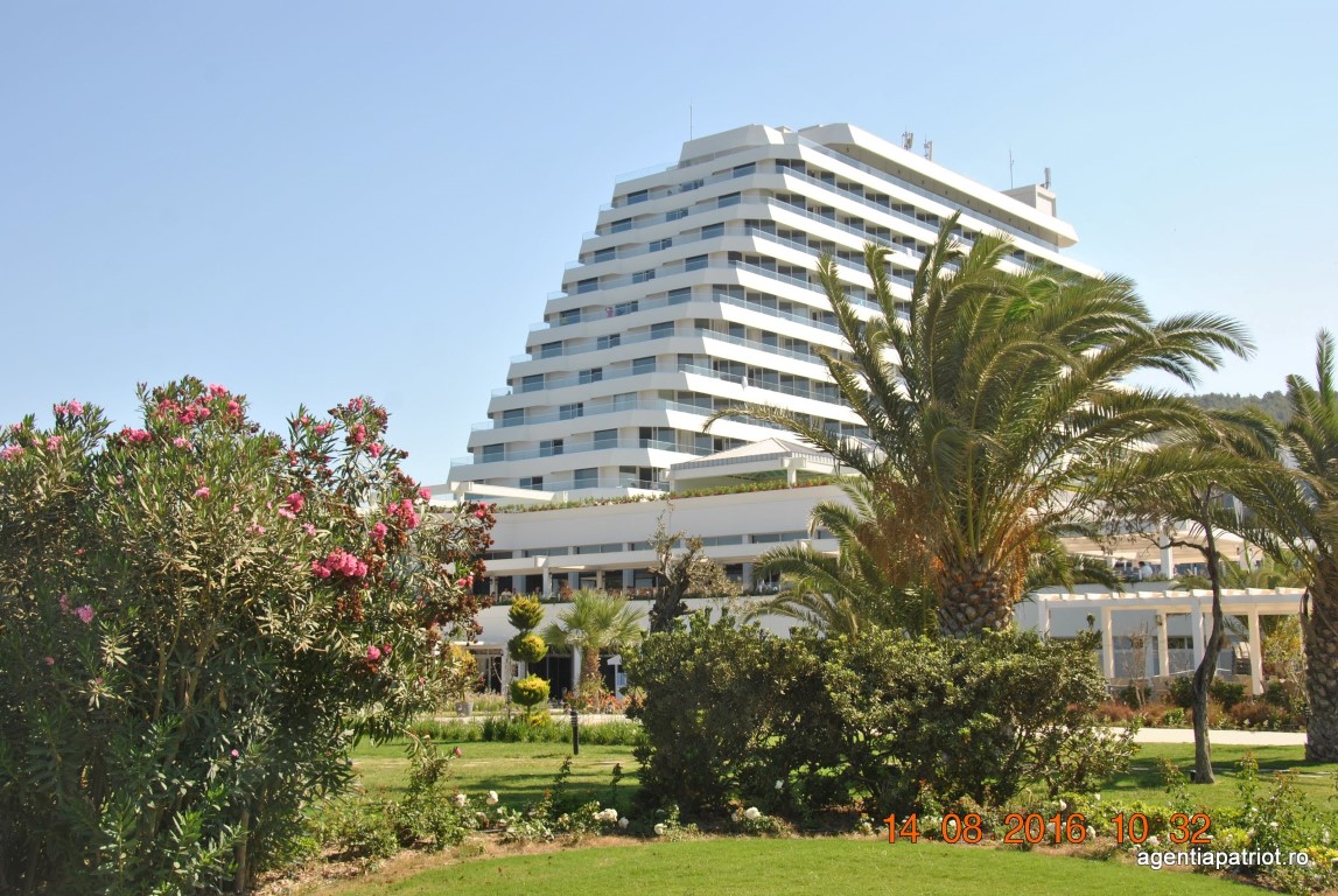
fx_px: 1507
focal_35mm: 40
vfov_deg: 33.1
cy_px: 448
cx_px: 669
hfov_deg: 47.9
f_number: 7.1
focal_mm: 27
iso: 100
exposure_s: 1/200
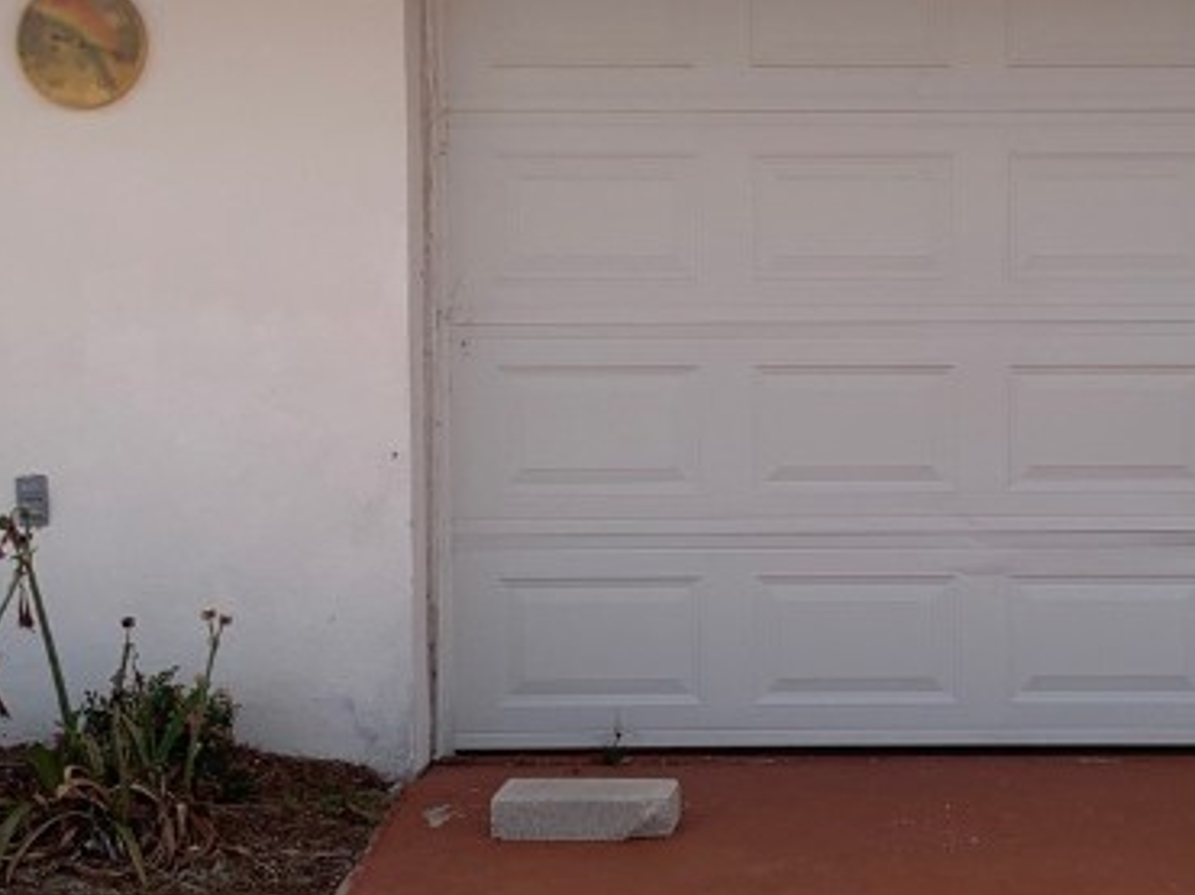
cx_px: 969
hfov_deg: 26.5
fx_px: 2484
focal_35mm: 72
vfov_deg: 20.4
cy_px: 362
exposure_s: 1/3650
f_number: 1.8
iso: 25
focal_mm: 4.25
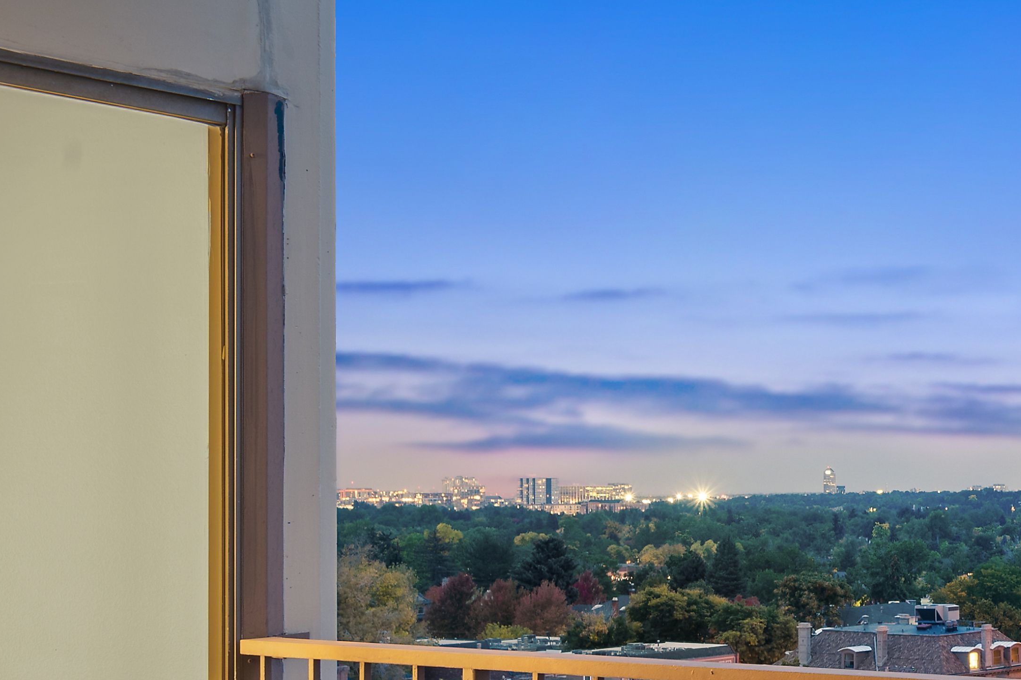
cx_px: 1388
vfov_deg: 23.9
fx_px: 1588
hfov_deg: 28.1
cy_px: 527
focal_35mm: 56
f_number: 9
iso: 250
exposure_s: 30
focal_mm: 20
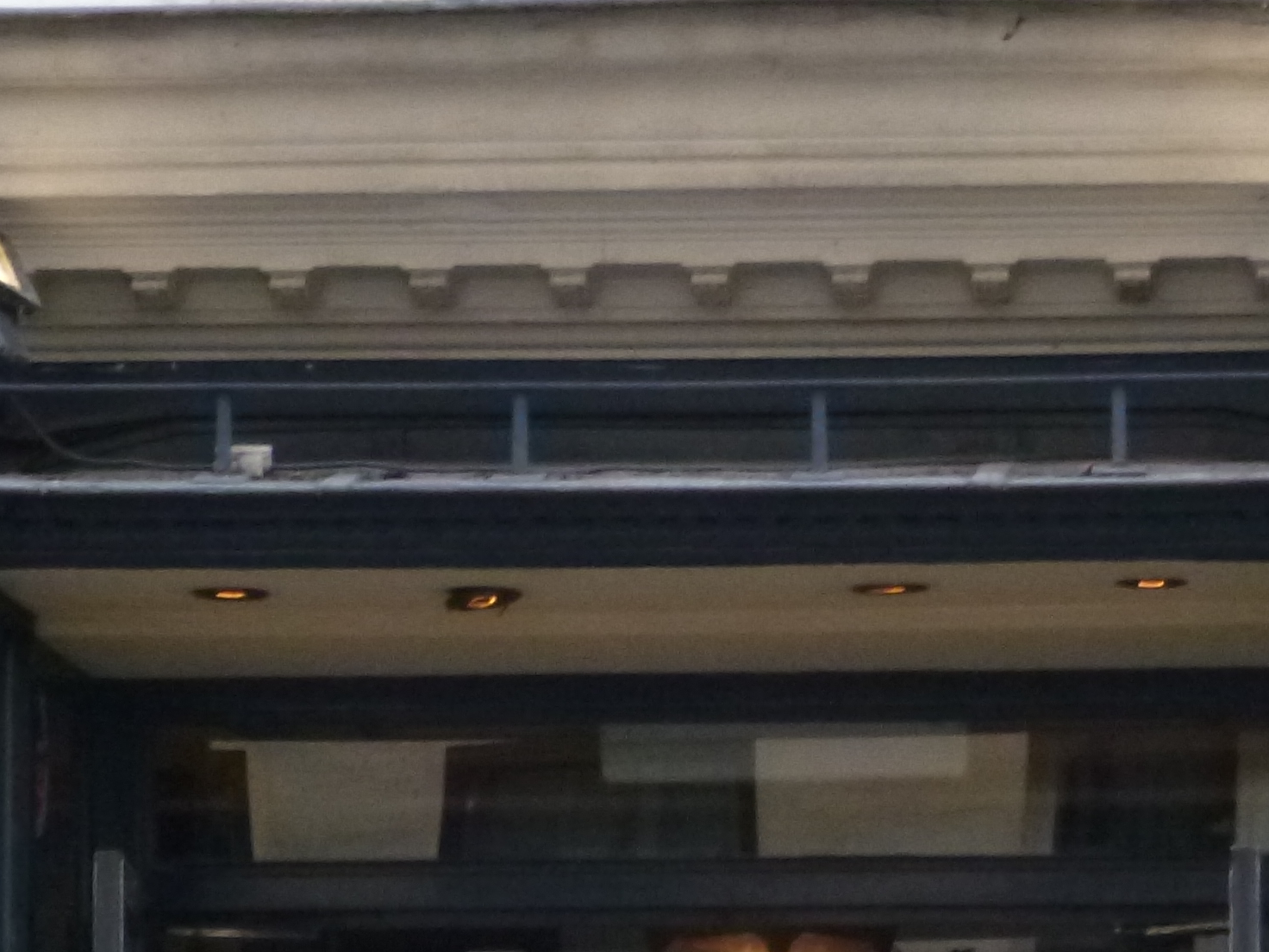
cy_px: 1097
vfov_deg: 8.7
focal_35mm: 169
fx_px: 6195
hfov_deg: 11.7
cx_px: 803
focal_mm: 9.7
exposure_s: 1/60
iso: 400
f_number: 5
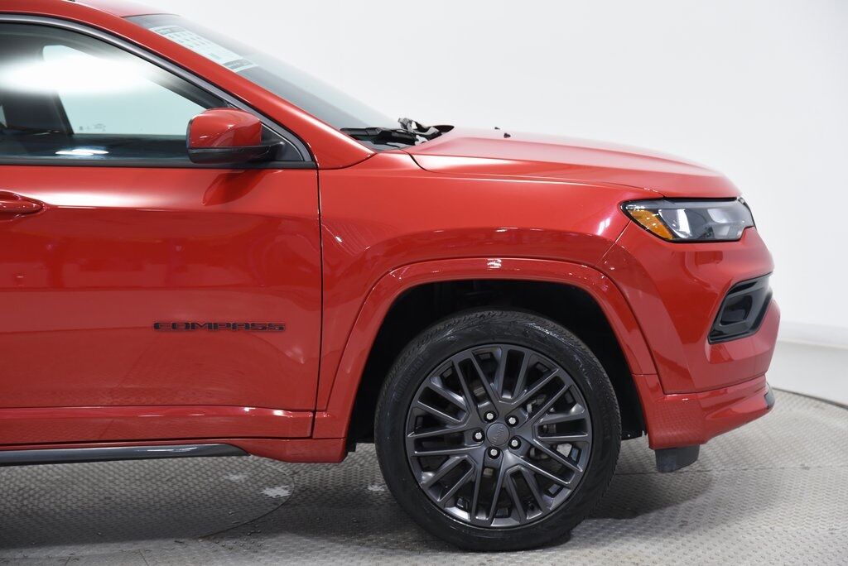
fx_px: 1650
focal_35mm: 70
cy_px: 283
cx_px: 424
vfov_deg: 19.5
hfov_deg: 28.8
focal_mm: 70
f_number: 4
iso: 1600
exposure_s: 1/80
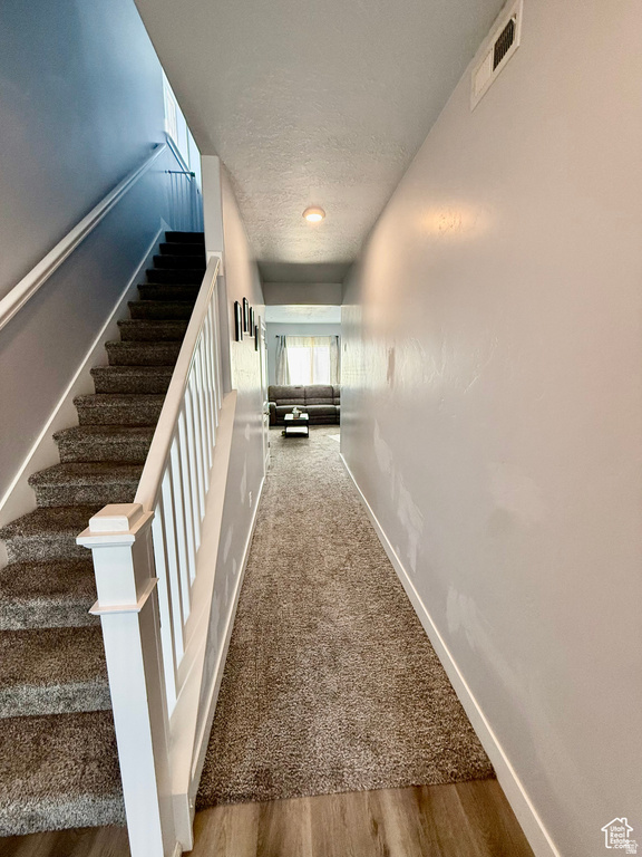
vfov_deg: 102.1
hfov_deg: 85.7
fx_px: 346
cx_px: 321
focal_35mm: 14
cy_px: 428
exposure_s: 1/120
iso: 250
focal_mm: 2.22
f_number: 2.2
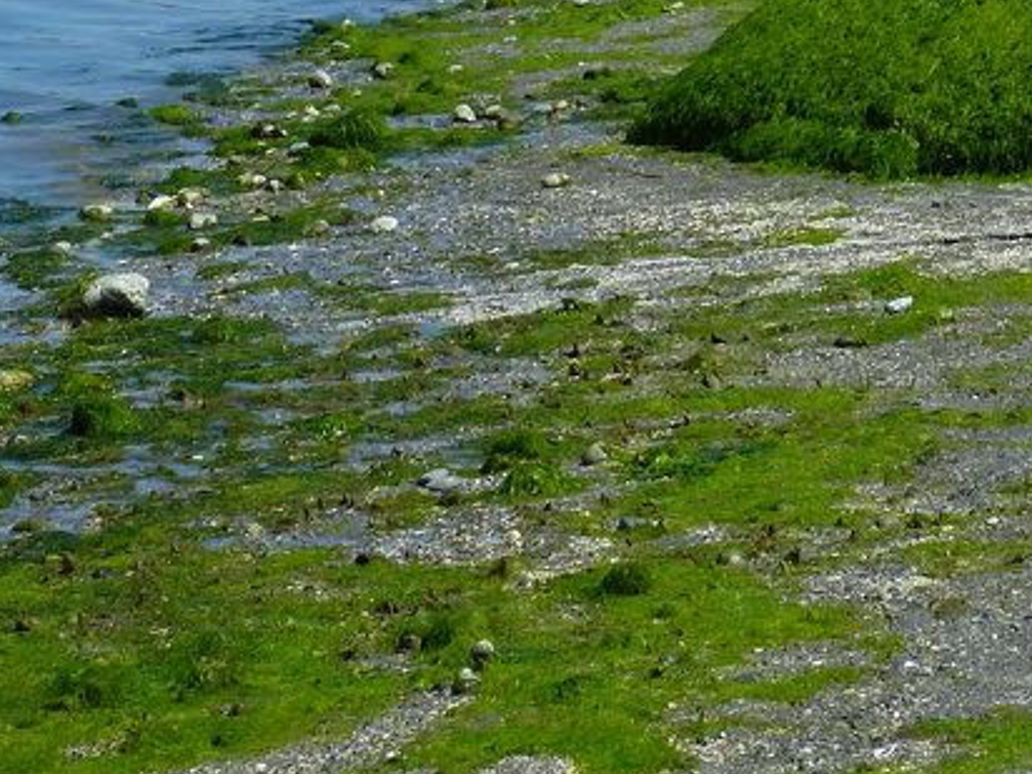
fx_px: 5277
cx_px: 741
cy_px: -218
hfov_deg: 11.1
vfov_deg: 8.3
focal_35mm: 177
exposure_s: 1/500
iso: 80
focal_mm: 10.3
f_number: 4.6
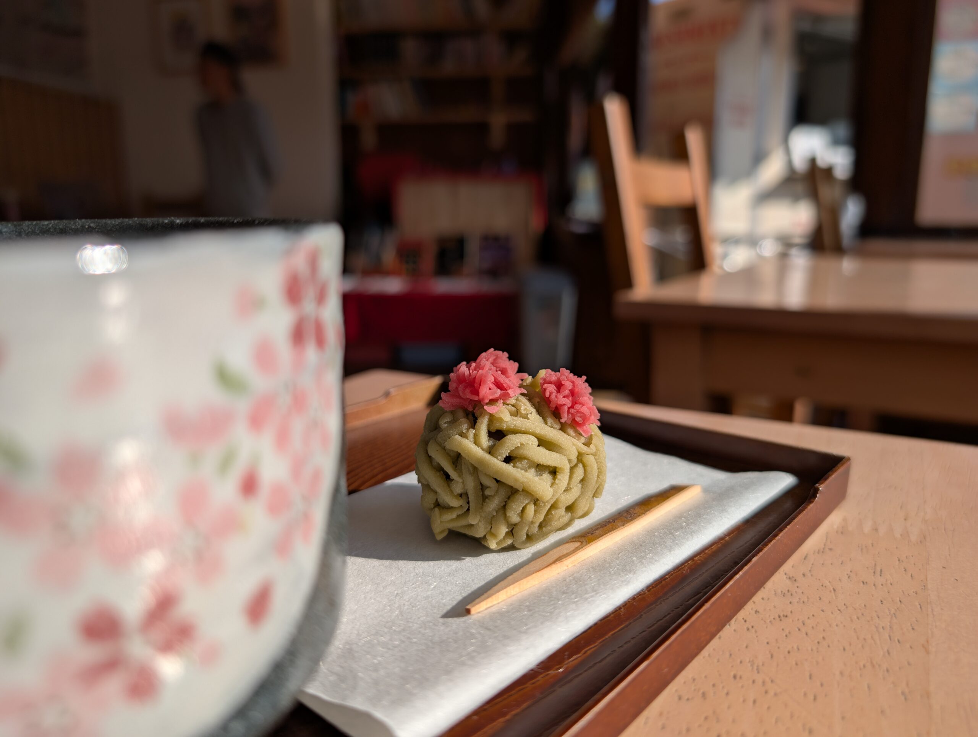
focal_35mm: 24
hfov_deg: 71.5
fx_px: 679
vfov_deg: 56.9
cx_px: 489
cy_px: 368
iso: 19
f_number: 1.68
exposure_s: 1/1381
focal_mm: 6.9
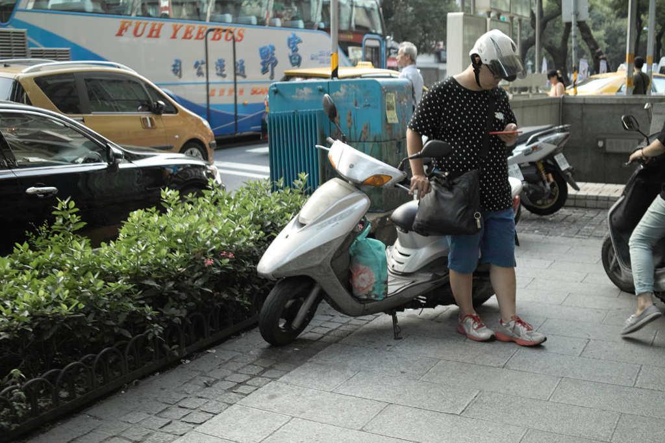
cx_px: 332
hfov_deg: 47.4
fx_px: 757
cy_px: 222
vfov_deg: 32.6
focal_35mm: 41
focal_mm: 24.2
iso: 400
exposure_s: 1/100
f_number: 2.8
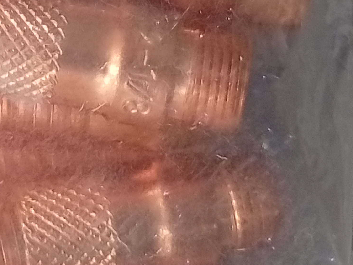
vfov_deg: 9.7
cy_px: -104
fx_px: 1521
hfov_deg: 12.7
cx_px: -135
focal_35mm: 149
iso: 92
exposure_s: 1/100
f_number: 1.8
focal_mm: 3.84
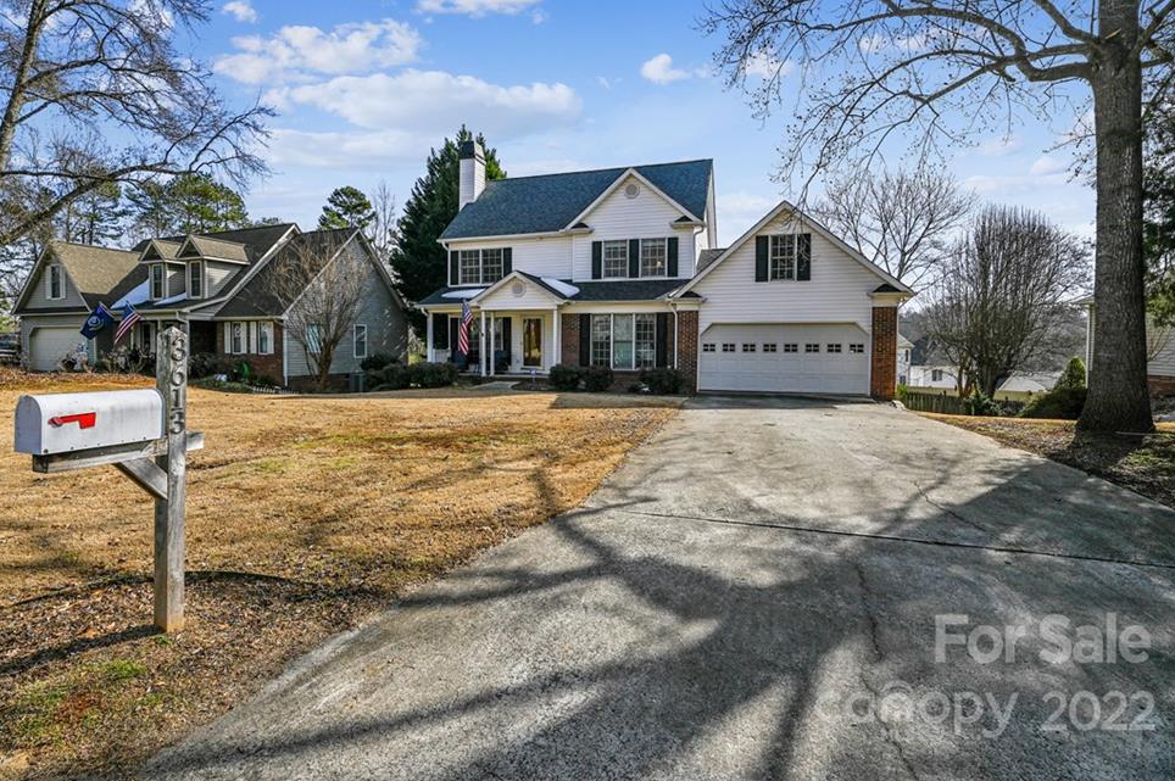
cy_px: 376
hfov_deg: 93.2
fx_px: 554
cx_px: 556
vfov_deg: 70.3
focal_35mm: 17
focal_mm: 16
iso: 100
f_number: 8
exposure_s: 1/500
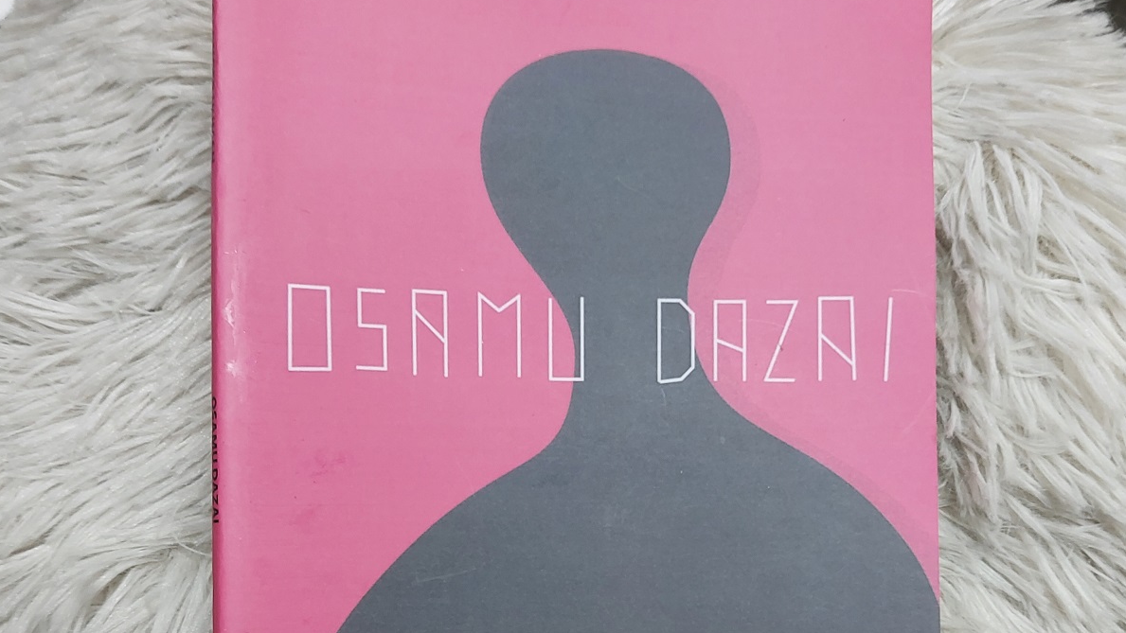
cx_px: 562
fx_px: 1314
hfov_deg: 46.4
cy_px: 546
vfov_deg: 26.4
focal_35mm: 44
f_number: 1.8
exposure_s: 1/60
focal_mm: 4.6
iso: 160
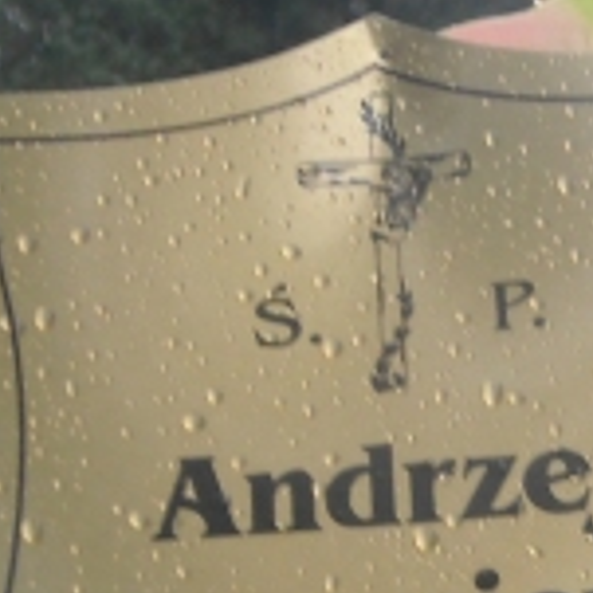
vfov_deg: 13.2
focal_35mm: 131
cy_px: 562
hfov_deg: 13.2
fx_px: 2539
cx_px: 562
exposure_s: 1/60
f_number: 2.8
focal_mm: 5.7
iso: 191
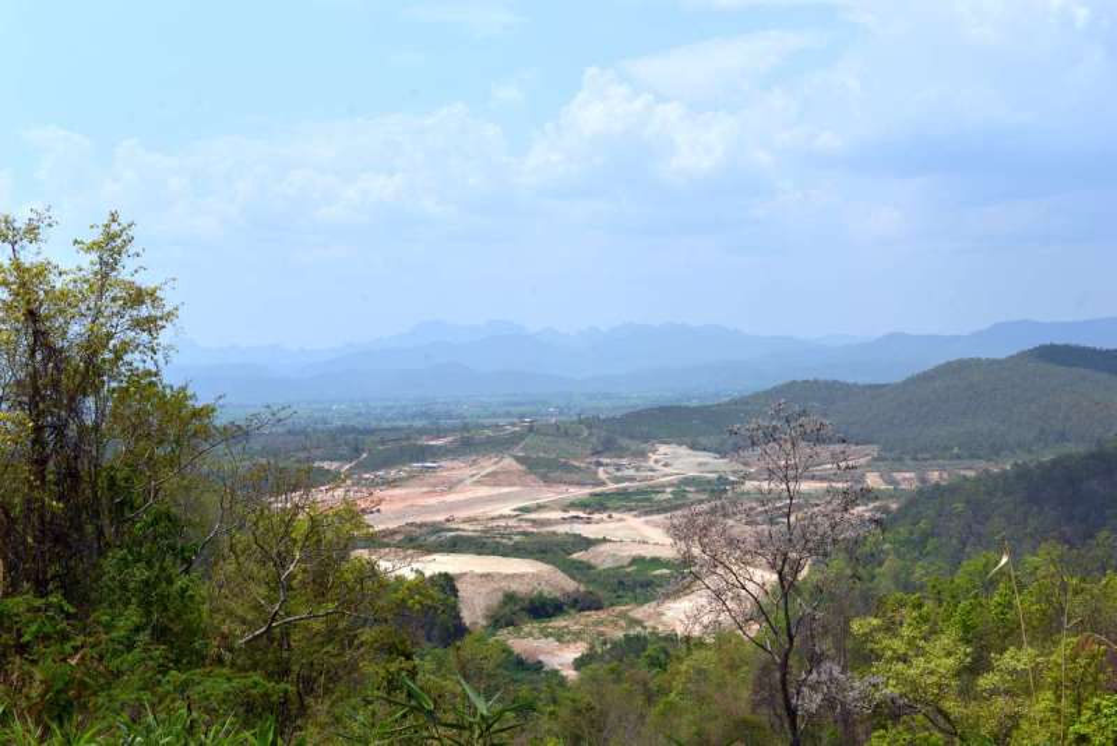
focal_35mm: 48
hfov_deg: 41.1
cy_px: 373
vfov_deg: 28.1
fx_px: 1490
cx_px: 558
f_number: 8
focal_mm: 48
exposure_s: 1/250
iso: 100
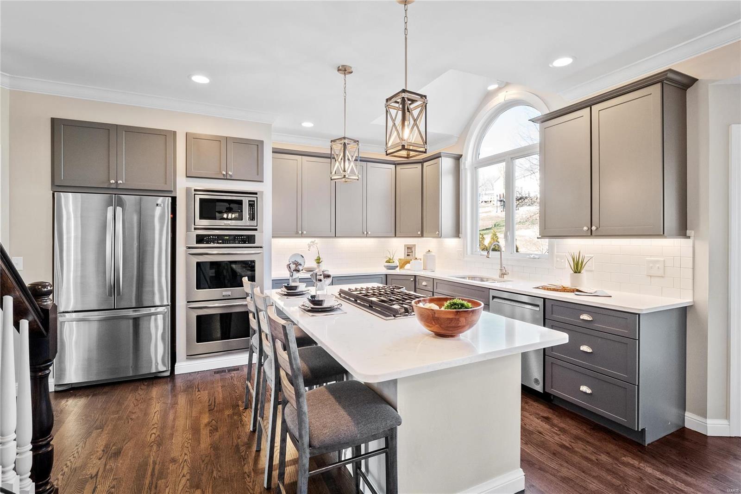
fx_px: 329
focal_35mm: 16
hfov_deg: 96.7
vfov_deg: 73.7
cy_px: 247
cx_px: 370
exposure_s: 1/13
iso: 400
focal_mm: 8
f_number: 6.3
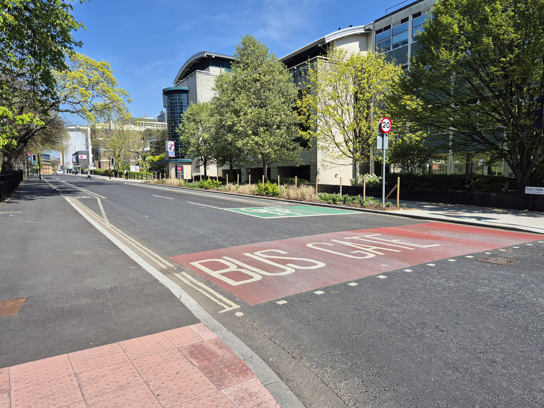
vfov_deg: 58.9
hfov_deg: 73.9
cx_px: 272
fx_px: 361
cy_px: 204
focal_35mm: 23
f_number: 1.8
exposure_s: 1/1580
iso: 25
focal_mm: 5.4
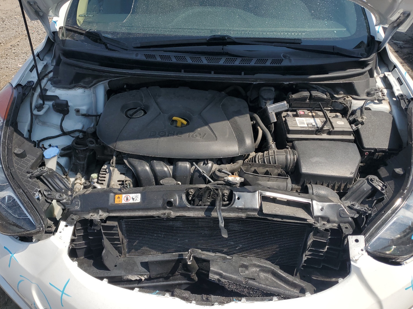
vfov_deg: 49.7
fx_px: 334
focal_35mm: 28
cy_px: 165
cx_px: 197
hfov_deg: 63.4
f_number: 1.5
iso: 50
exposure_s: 1/3333
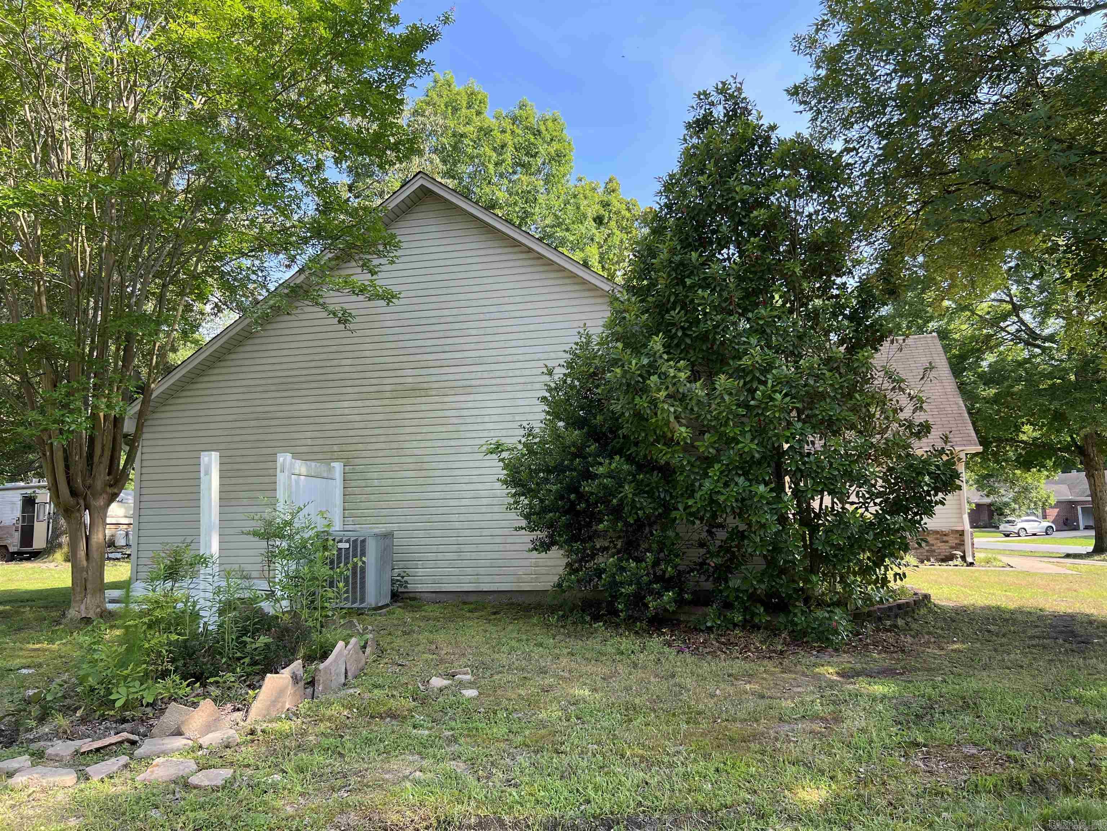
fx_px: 831
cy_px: 416
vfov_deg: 53.1
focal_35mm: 26
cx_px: 554
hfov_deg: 67.3
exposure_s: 1/621
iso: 50
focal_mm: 5.7
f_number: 1.5
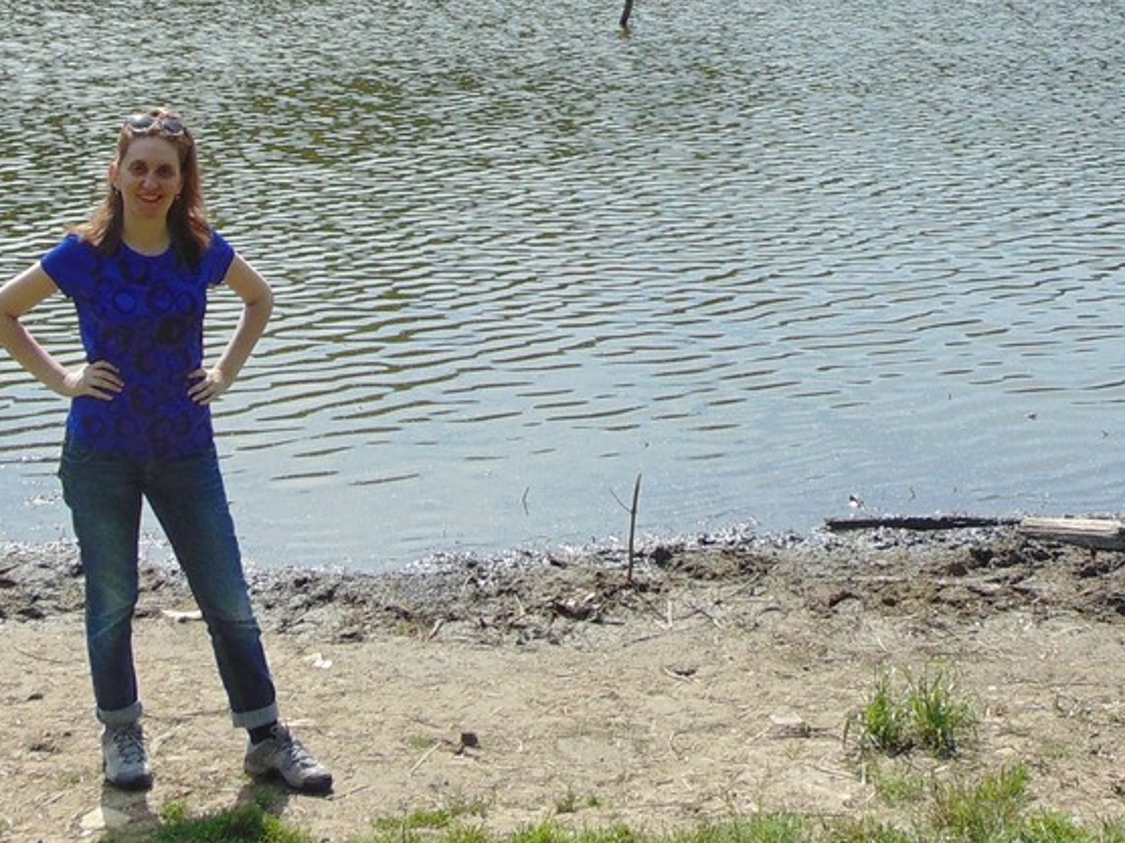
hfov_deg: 27.0
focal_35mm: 72
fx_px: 2340
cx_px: 633
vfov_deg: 20.2
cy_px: 158
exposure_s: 1/160
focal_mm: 4.5
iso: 80
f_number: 7.7
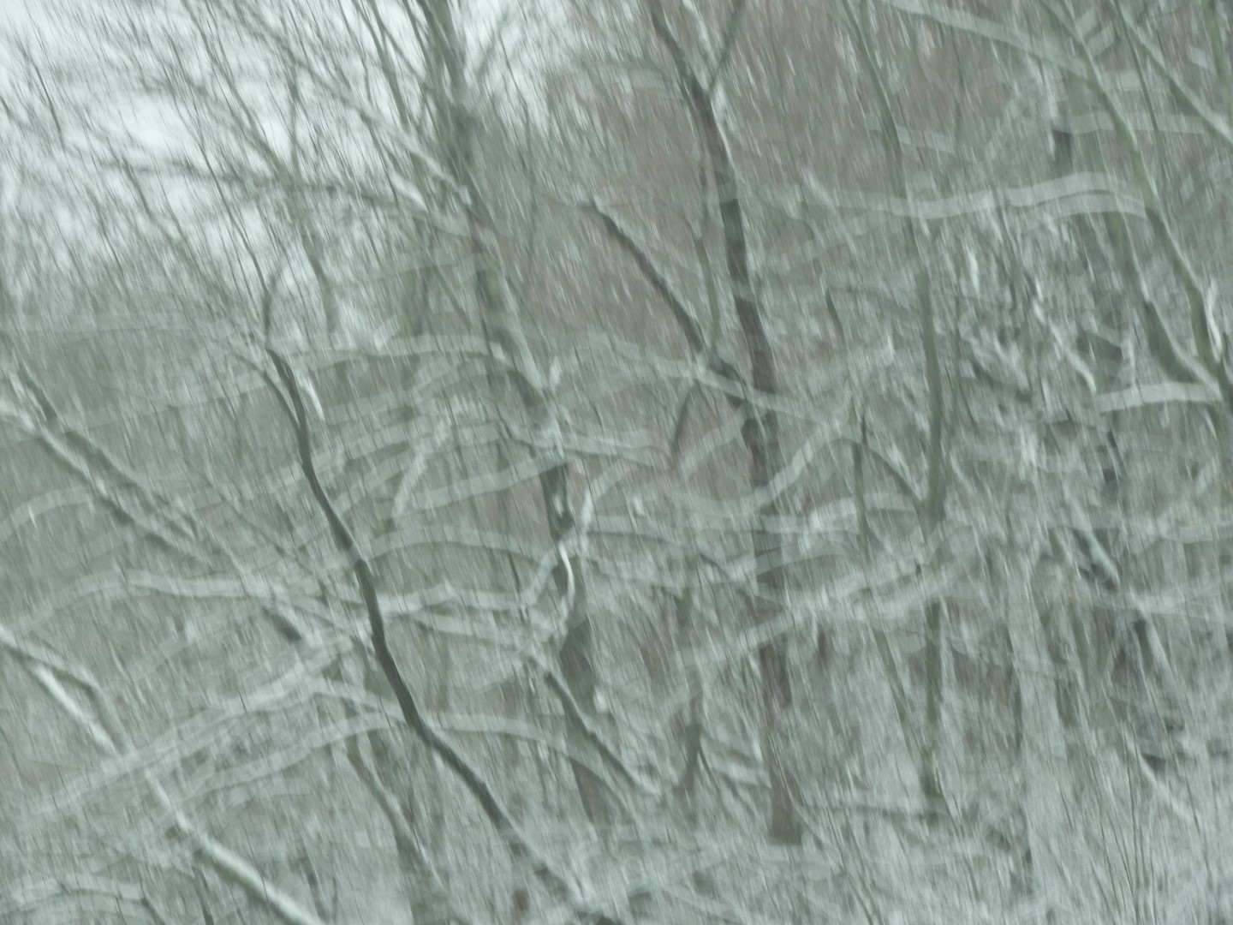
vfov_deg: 5.5
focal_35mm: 270
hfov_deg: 7.3
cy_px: 462
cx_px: 616
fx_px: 9617
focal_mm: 48.4
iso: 220
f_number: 5.5
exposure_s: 1/125
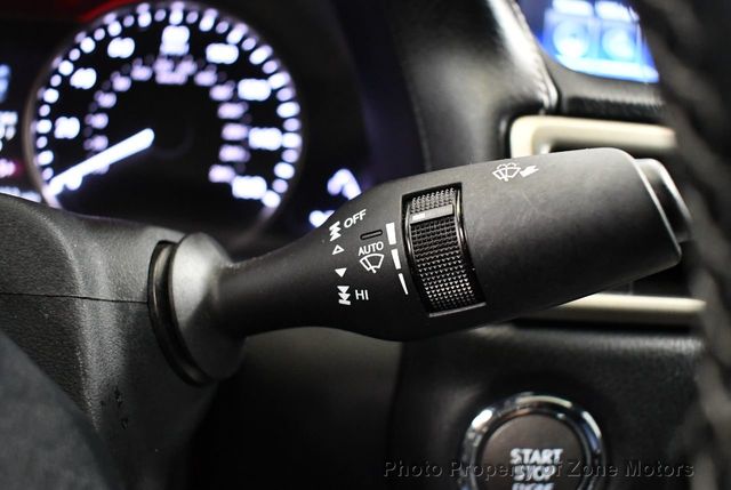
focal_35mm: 36
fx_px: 732
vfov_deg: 37.0
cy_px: 245
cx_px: 366
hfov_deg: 53.1
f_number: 3.5
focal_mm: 18
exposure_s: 1/60
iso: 4000
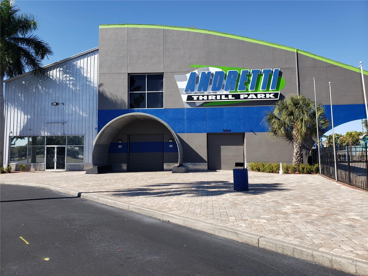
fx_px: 276
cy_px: 138
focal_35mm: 26
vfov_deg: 53.1
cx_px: 184
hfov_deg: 67.3
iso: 50
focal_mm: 4.3
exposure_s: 1/1061
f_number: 2.4
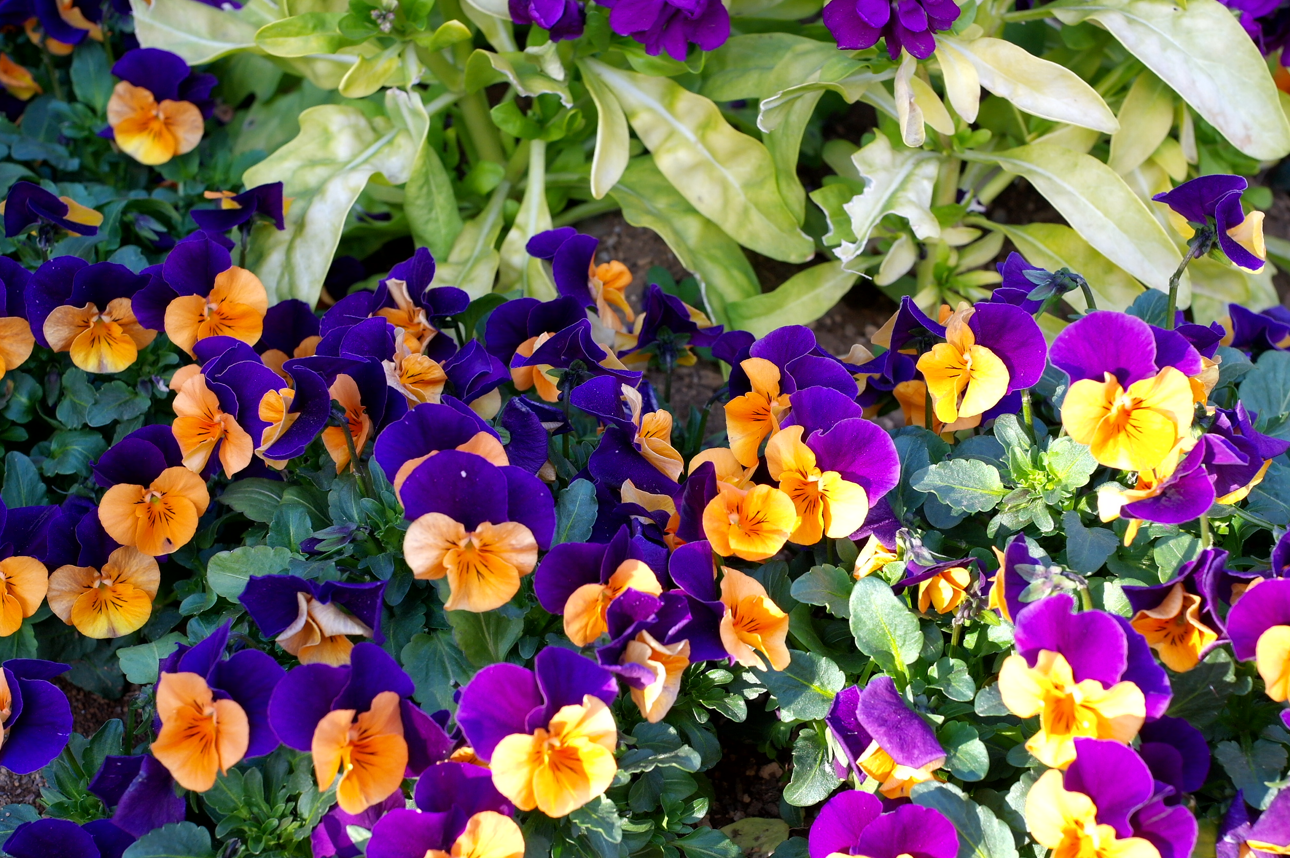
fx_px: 1969
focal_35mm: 55
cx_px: 699
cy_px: 457
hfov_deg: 36.3
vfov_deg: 24.6
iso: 200
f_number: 5.6
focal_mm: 30
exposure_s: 1/60
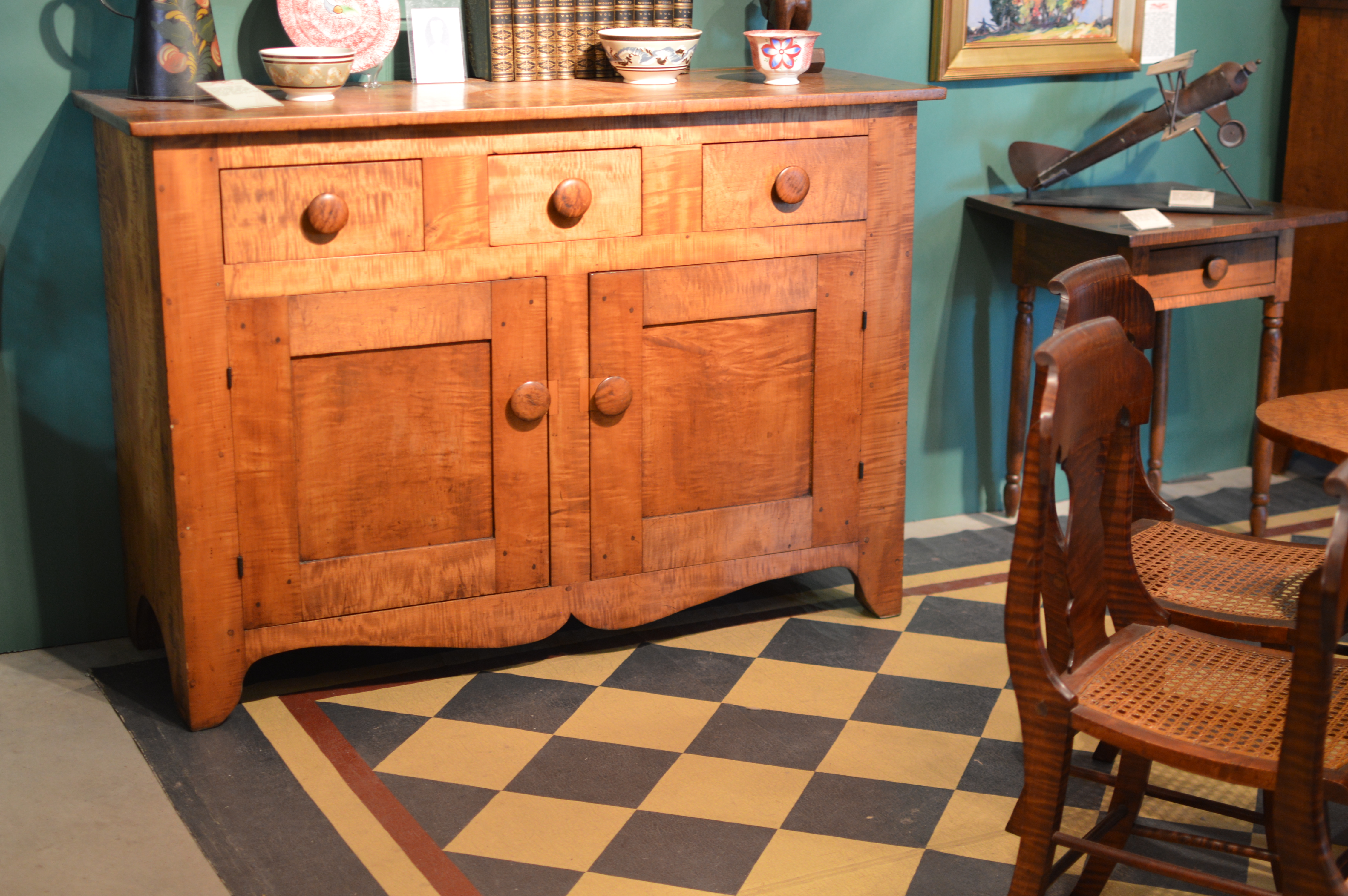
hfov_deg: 37.9
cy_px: 448
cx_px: 674
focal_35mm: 52
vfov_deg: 25.7
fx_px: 1964
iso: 450
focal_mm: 35
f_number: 1.8
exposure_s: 1/60
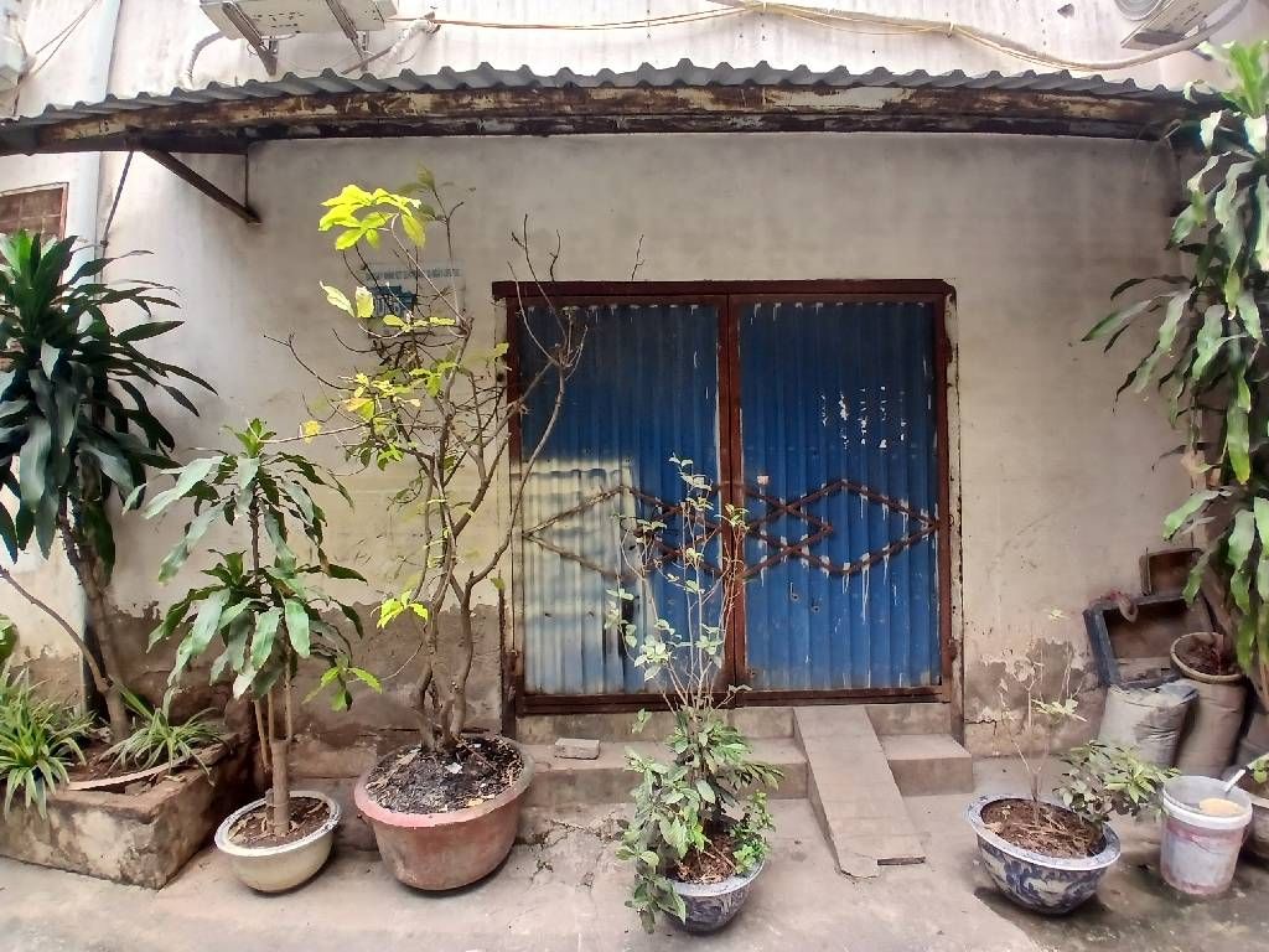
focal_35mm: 17
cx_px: 634
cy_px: 476
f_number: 2.2
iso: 50
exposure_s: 1/155
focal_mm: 1.4
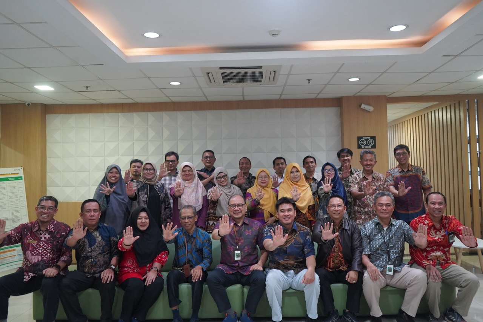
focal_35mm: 29
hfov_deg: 63.7
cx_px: 242
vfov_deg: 45.0
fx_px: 389
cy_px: 161
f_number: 4
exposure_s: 1/160
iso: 5000
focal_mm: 29
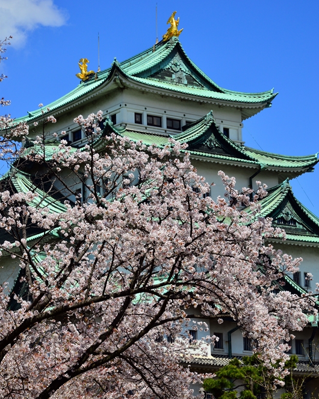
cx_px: 160
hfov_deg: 11.3
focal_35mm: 136
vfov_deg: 14.2
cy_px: 235
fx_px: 1606
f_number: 13
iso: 400
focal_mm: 120
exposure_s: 1/640
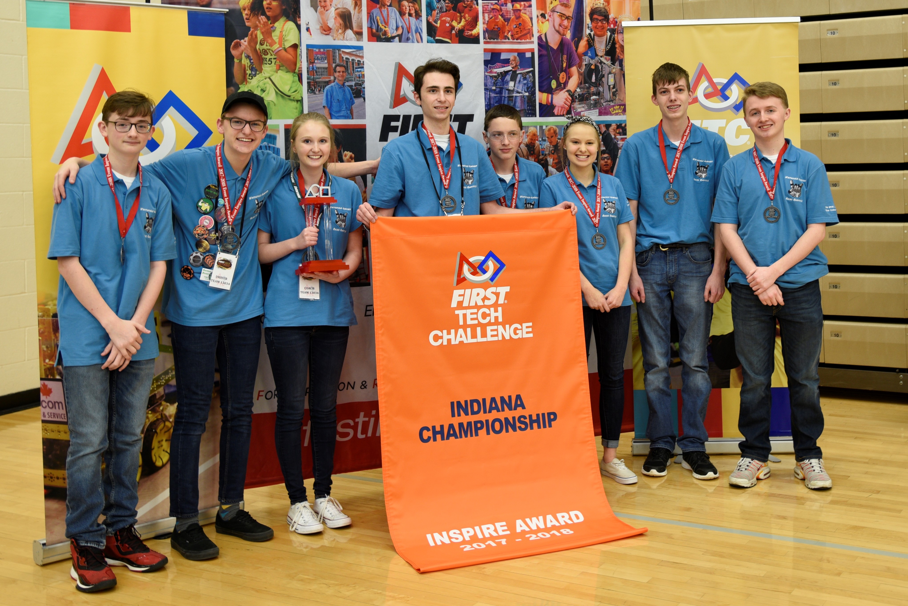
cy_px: 303
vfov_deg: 41.1
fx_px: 807
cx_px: 454
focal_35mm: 32
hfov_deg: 58.7
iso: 400
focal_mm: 32
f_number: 4
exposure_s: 1/30
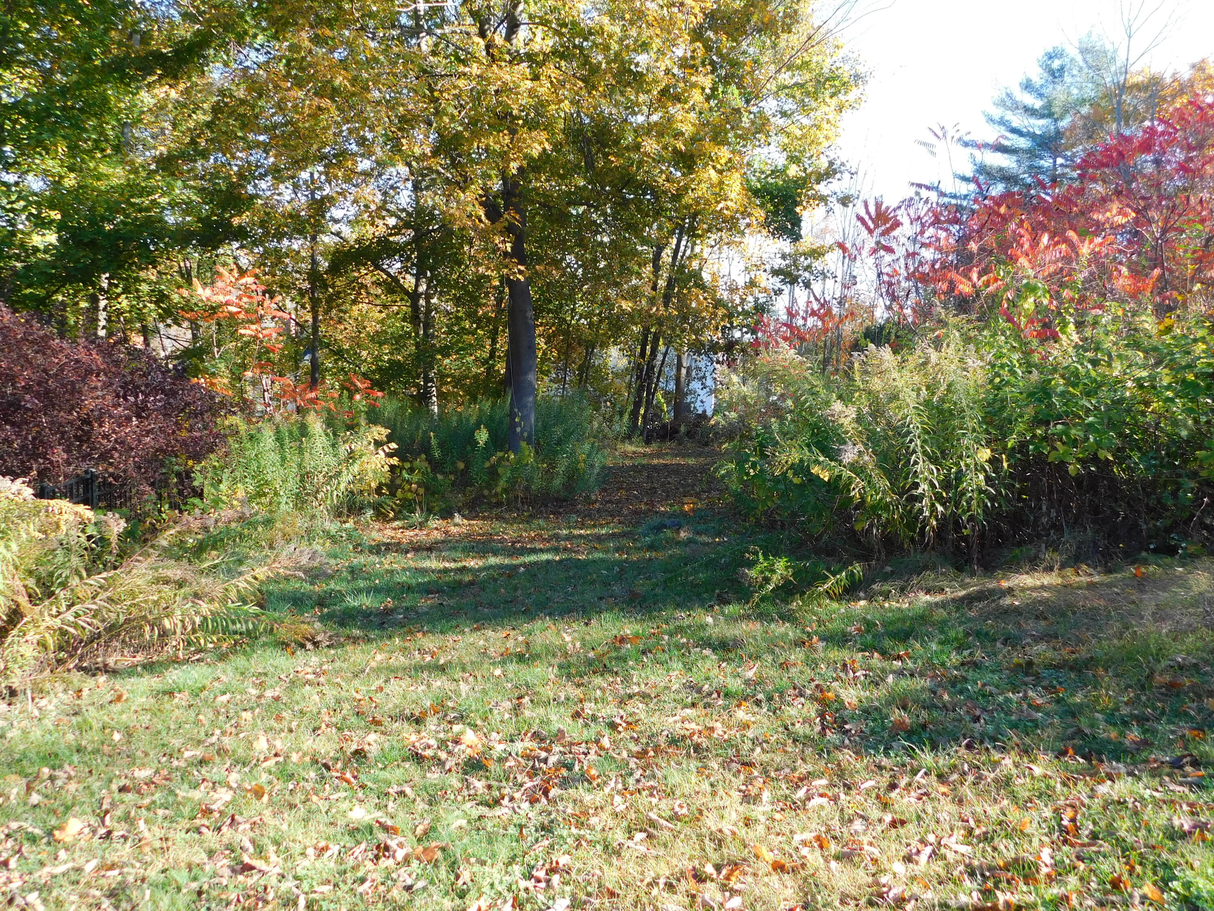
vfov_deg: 46.8
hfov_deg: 60.0
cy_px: 456
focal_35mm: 30
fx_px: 1052
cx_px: 607
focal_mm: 5.3
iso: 125
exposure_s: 1/160
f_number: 3.2
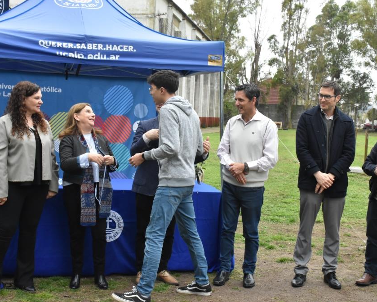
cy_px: 152
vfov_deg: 27.6
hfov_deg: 34.1
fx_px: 614
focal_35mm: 55
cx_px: 200
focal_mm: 32
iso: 2000
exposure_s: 1/320
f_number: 10
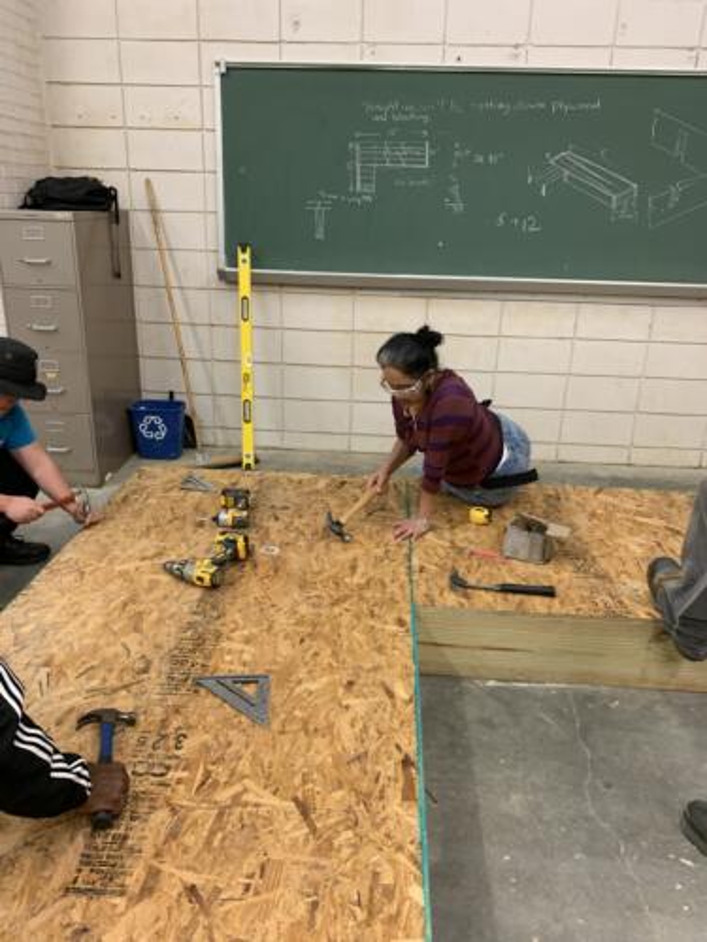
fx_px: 708
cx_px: 354
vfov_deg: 67.3
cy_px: 471
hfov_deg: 53.1
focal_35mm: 26
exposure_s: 1/60
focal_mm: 4.25
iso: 125
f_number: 1.8
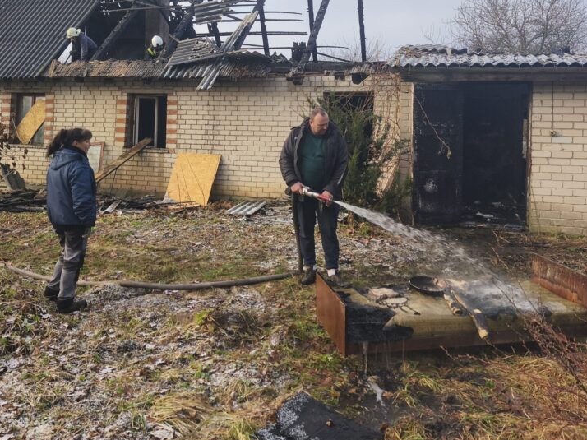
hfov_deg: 55.3
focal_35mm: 33
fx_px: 559
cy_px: 130
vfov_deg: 42.1
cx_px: 275
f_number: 1.65
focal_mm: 6.18
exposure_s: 1/288
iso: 50
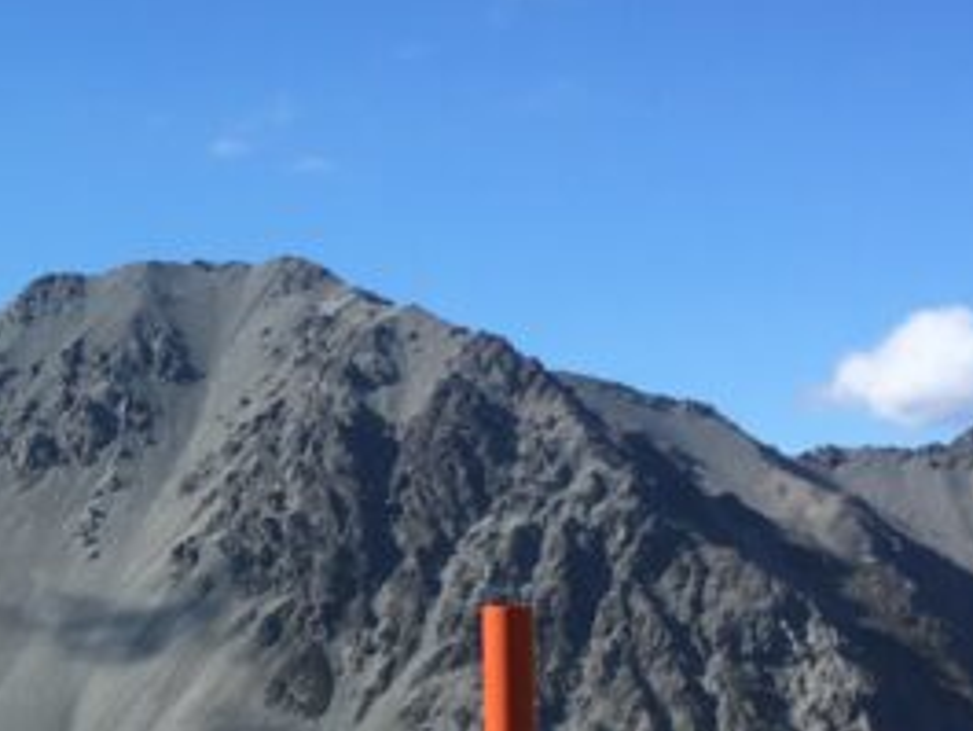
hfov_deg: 16.5
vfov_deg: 13.1
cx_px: -323
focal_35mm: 112
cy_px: 676
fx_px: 3150
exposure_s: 1/1451
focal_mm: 4.15
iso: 25
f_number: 2.2
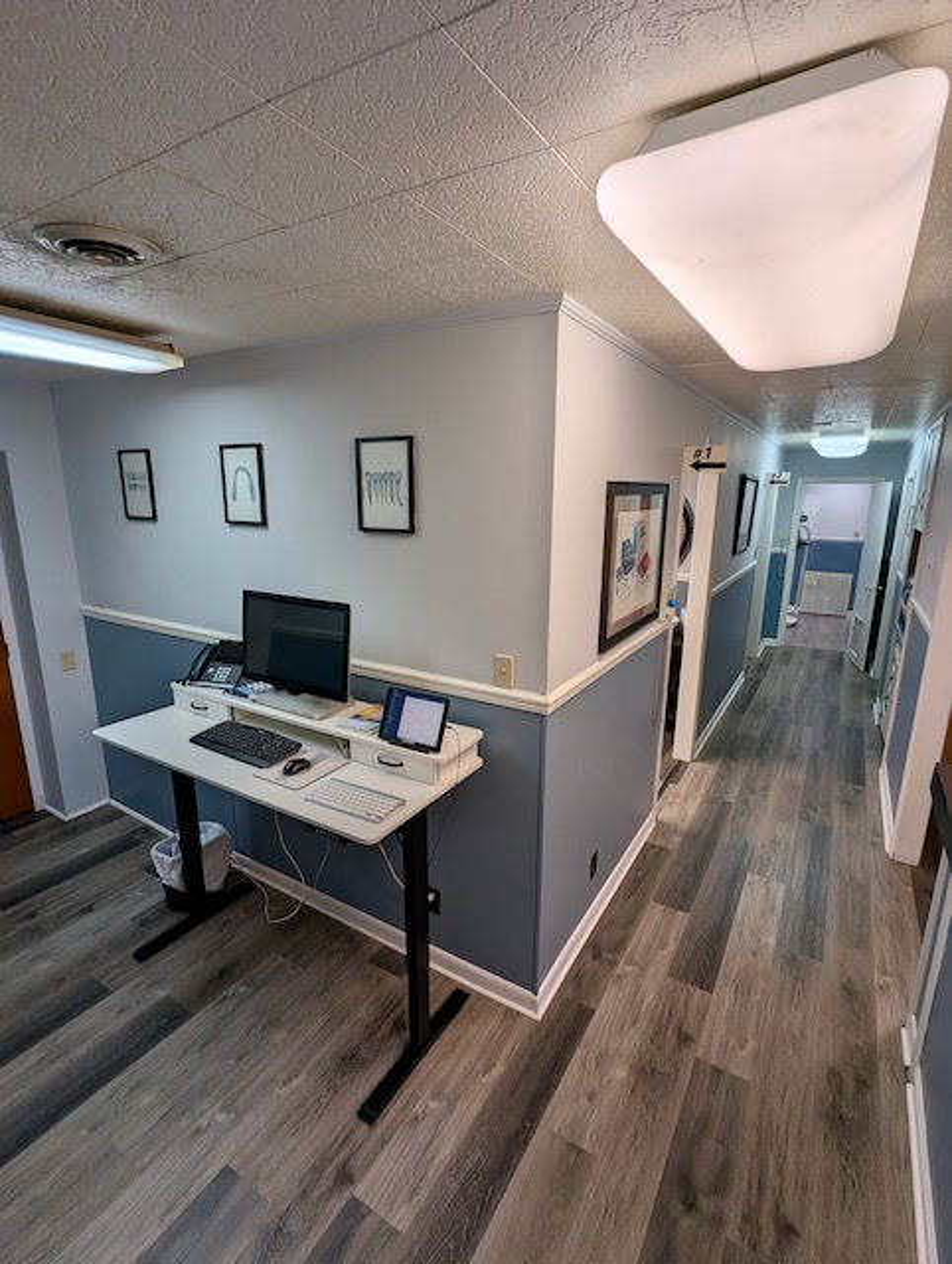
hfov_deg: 78.3
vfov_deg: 94.4
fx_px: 585
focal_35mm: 16
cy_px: 632
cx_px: 476
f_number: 2.2
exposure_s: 1/120
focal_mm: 2.35
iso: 69
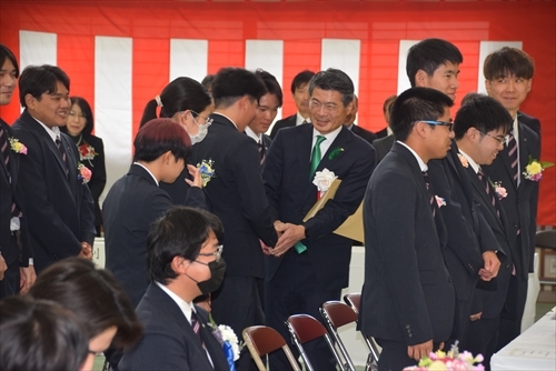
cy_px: 186
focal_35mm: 135
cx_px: 278
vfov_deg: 10.2
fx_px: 2086
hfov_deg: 15.2
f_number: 5.3
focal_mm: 90
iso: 900
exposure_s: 1/60
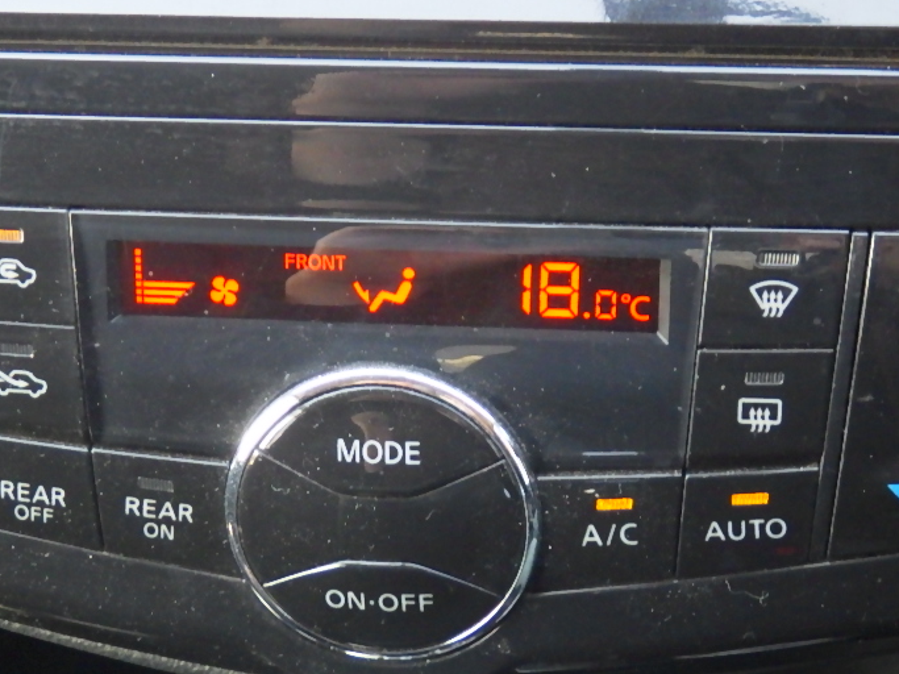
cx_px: 387
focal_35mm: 93
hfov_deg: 21.1
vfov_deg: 15.9
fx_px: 2415
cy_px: 382
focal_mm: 11.1
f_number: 4.6
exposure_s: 1/60
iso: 800
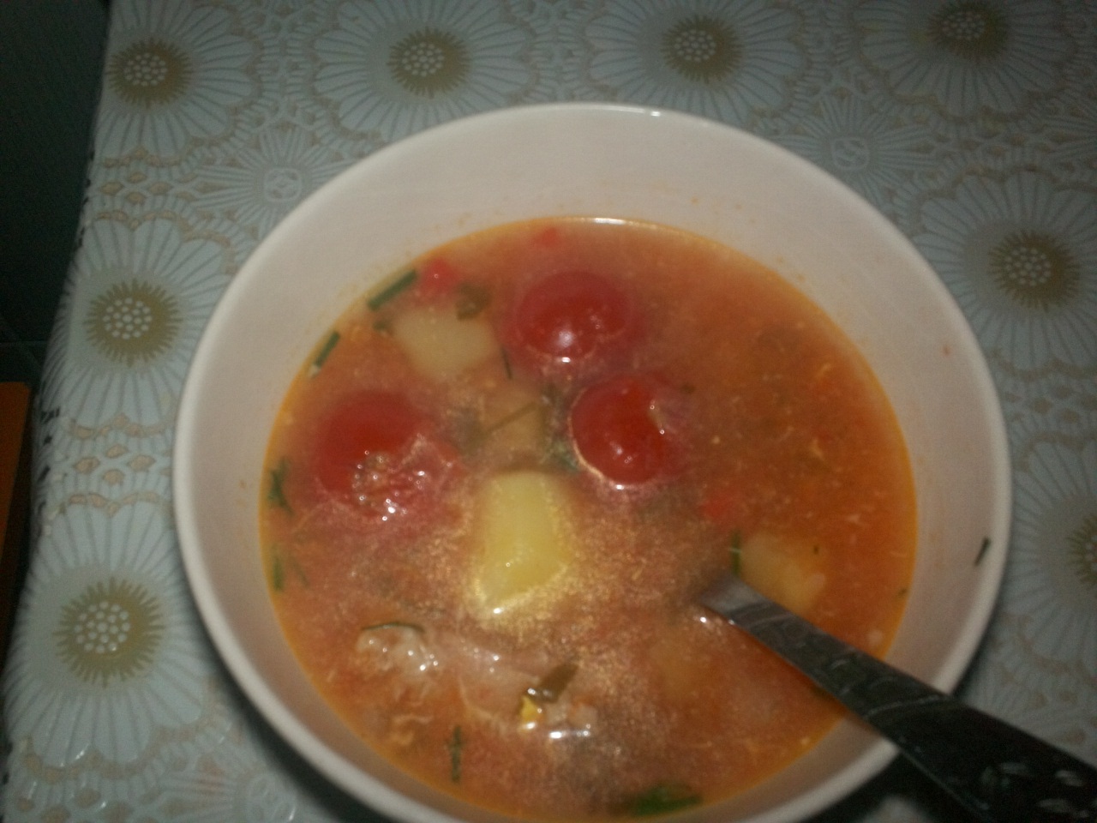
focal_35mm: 38
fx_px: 1204
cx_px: 548
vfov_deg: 37.7
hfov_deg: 49.0
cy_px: 412
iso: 80
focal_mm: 6.3
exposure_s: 1/30
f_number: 4.5
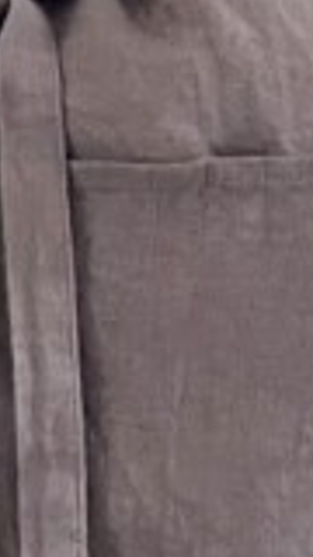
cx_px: 31
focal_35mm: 303
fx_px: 4471
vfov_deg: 7.1
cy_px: 496
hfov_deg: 4.0
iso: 500
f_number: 2
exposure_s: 1/60
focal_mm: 6
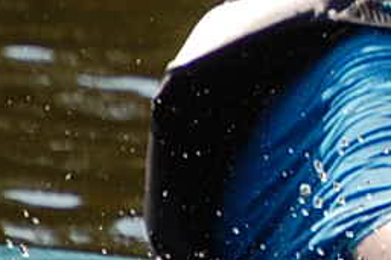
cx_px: 881
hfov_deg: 1.2
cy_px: 163
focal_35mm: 1756
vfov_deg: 0.8
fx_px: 19059
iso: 400
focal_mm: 200
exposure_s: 1/1000
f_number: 5.6
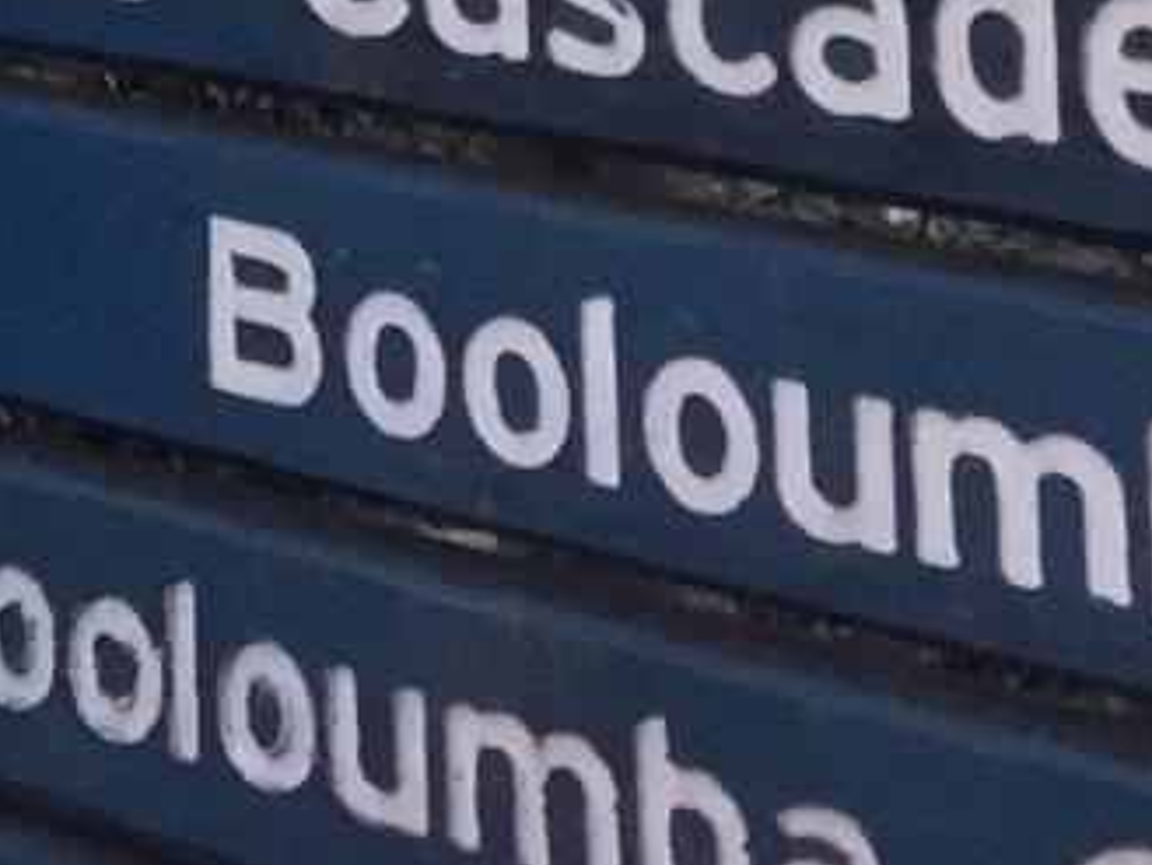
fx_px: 4794
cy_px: -1026
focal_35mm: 144
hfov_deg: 12.4
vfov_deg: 9.4
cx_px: -1015
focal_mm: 4.15
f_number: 2.2
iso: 160
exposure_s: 1/8
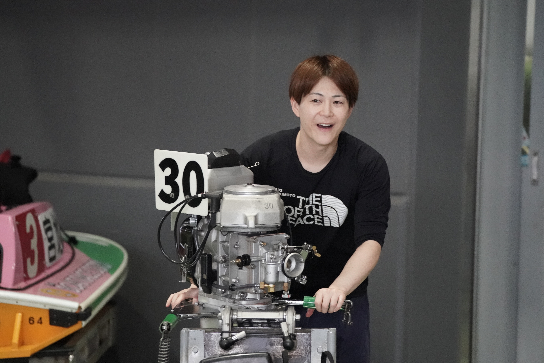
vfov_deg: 7.3
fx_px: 2826
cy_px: 182
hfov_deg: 11.0
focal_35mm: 187
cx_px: 272
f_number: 5.6
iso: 16000
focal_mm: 187
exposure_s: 1/800
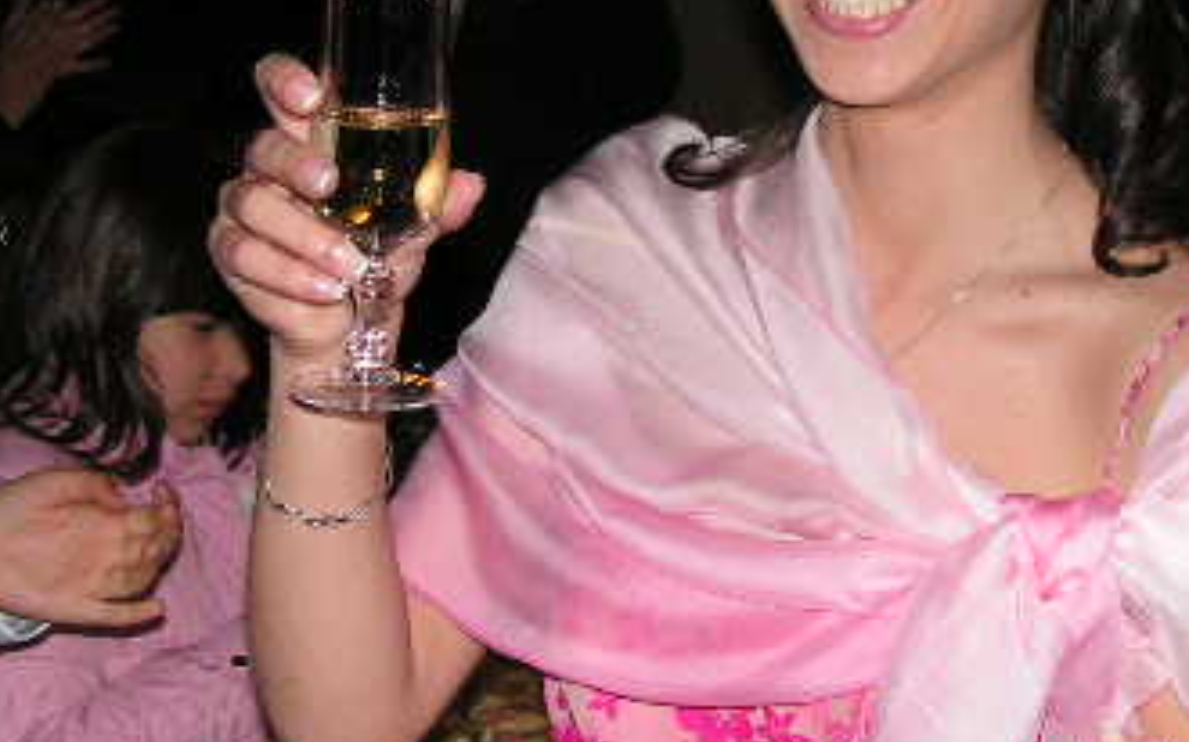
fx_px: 2397
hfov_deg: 27.8
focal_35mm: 74
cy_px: 216
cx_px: 717
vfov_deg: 17.5
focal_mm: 6
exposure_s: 1/40
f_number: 3.2
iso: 200
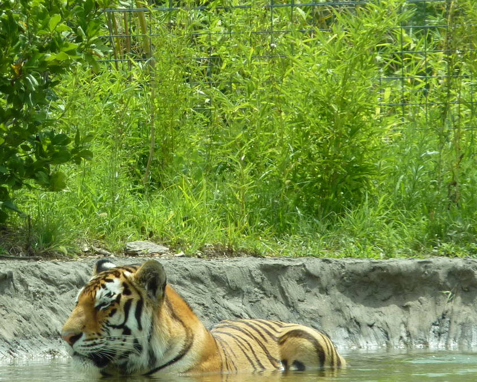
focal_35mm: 559
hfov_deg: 3.5
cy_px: 204
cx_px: 162
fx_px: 7894
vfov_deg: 2.8
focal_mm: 49.2
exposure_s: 1/500
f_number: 4.9
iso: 200
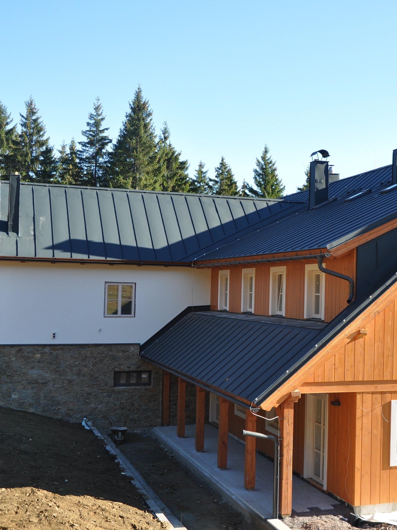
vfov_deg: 35.1
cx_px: 356
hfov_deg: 25.8
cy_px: 265
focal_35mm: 55
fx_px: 837
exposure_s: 1/250
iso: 200
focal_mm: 25
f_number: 8
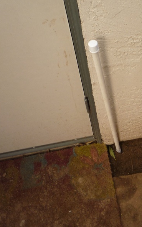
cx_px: 142
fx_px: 266
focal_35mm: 43
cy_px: 113
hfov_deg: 28.1
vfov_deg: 46.2
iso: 100
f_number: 3.3
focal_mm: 5.2
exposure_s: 1/80
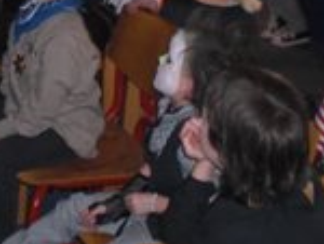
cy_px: -54
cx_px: 71
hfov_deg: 19.2
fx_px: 947
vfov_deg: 14.2
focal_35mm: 101
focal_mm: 6.3
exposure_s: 1/30
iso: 200
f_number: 3.1
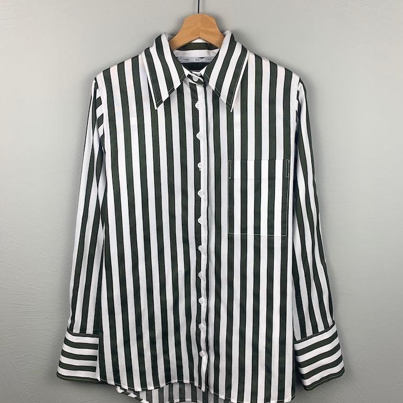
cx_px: 202
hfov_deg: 52.5
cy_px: 201
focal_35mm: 31
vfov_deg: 52.5
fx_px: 408
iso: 32
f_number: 1.8
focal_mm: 4.25
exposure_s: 1/100
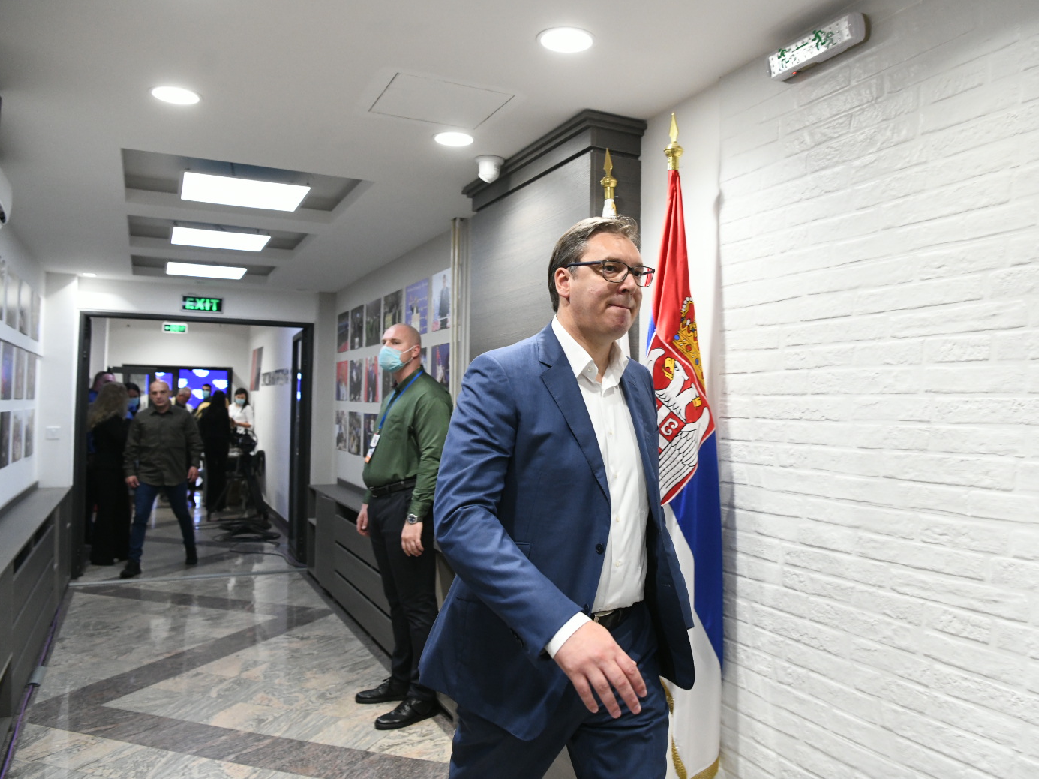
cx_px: 602
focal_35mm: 27
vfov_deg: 51.3
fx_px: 810
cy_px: 380
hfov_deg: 65.0
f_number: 4.5
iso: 4000
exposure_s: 1/250
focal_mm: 24
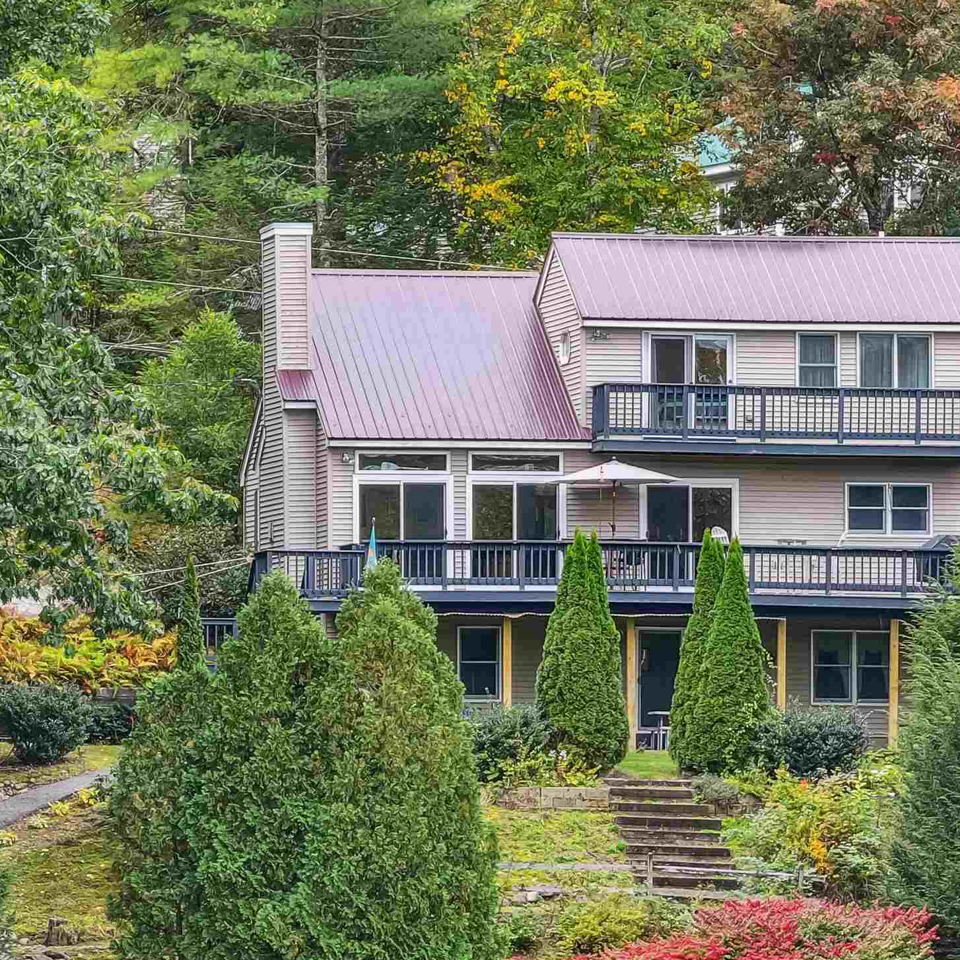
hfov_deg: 5.7
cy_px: 735
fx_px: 9727
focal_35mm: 310
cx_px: 491
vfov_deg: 5.6
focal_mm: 30.7
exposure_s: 1/60
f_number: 3.4
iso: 100
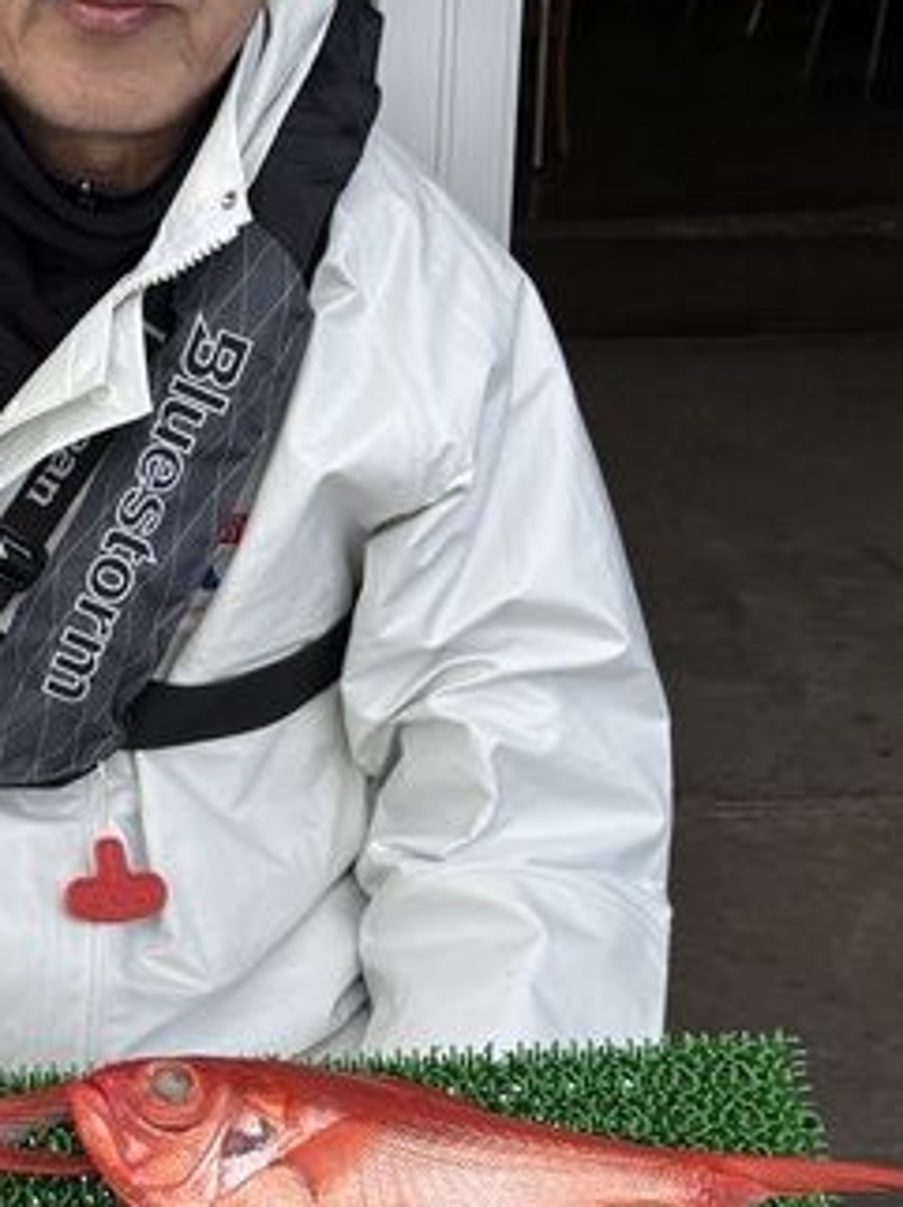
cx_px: 26
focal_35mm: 69
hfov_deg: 20.7
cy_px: 888
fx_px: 2403
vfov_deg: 27.8
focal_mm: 5.96
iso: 50
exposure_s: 1/769
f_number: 1.6
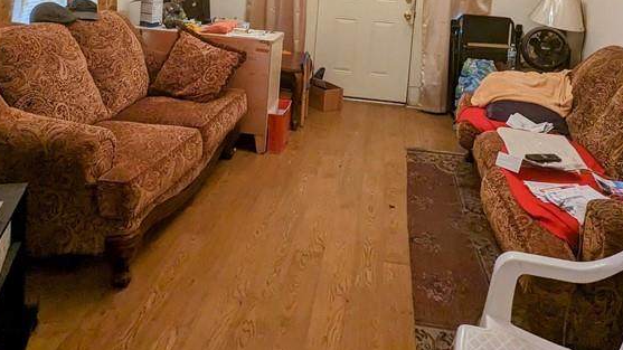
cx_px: 307
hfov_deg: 61.0
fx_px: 528
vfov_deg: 33.4
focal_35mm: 32
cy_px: -2
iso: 117
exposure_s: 1/60
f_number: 2.2
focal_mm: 2.35
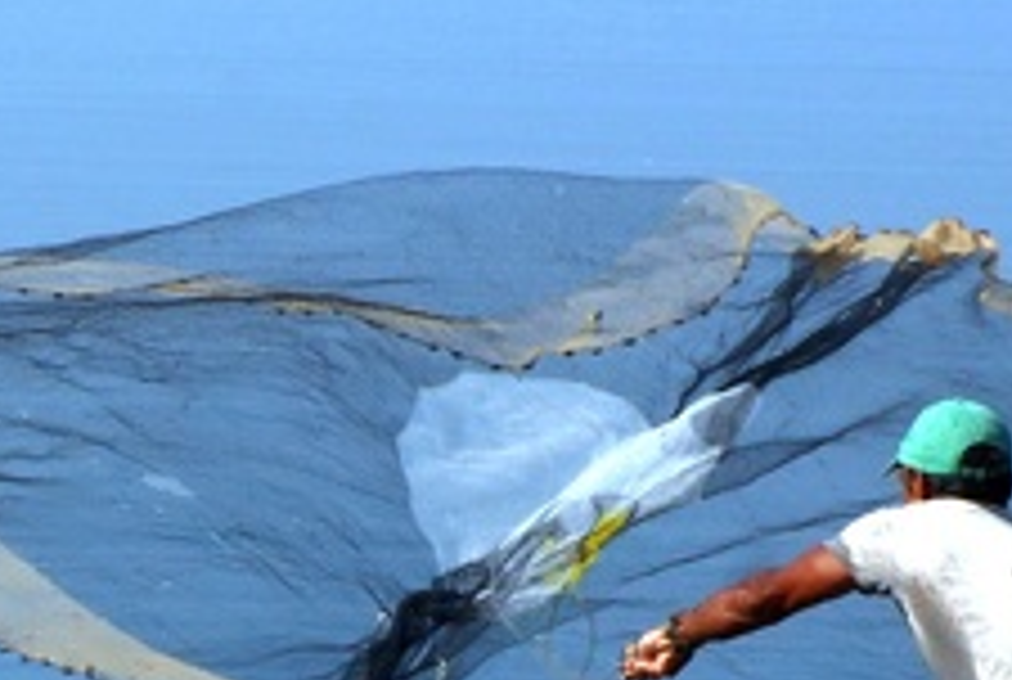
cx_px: 166
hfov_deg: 7.8
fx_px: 7436
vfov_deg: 5.2
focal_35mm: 264
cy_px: 811
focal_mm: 50
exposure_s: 1/250
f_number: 11
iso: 250
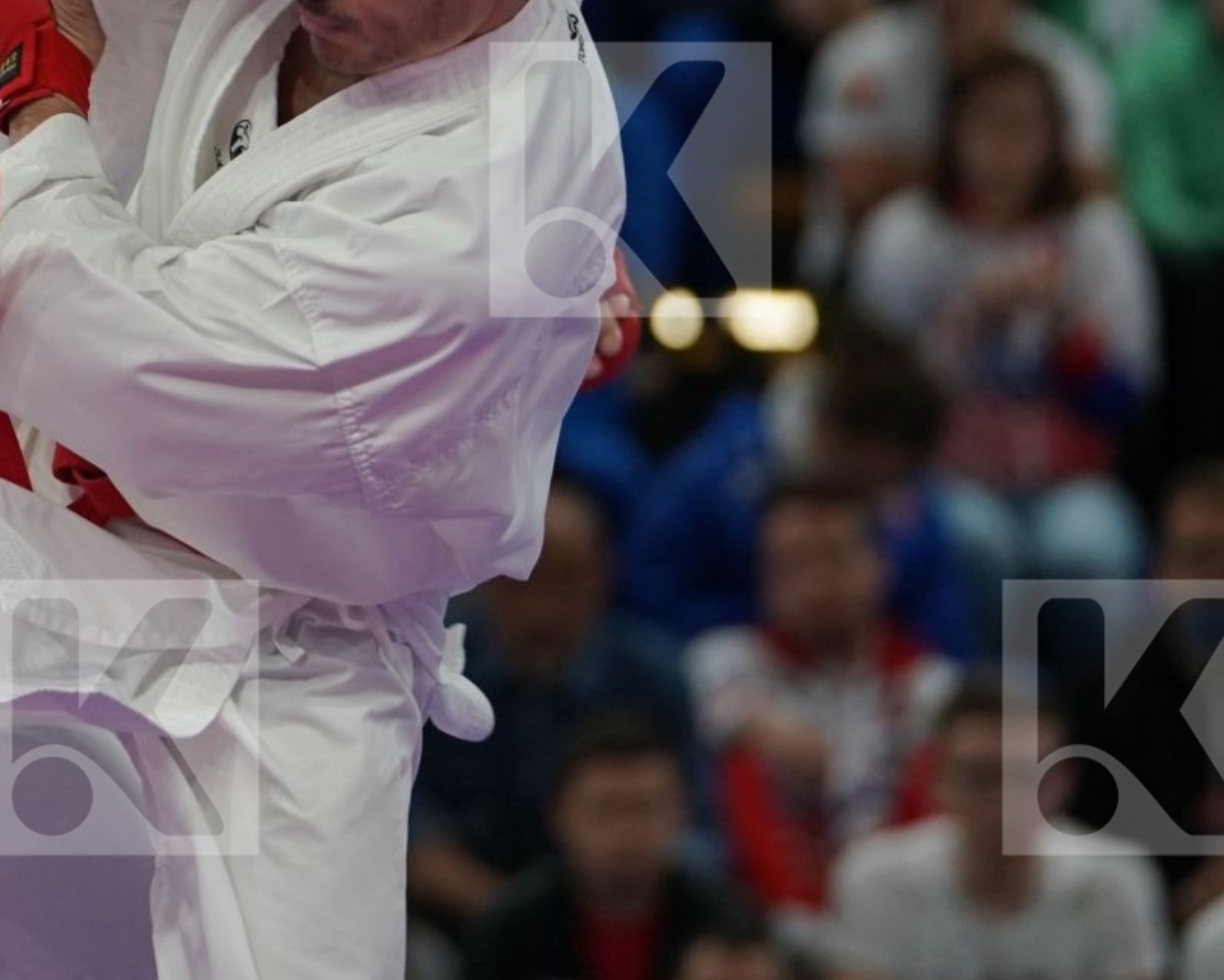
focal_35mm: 551
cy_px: 180
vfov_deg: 2.8
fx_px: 19970
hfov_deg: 3.5
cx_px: 118
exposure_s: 1/1000
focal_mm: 176
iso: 1250
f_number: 2.8
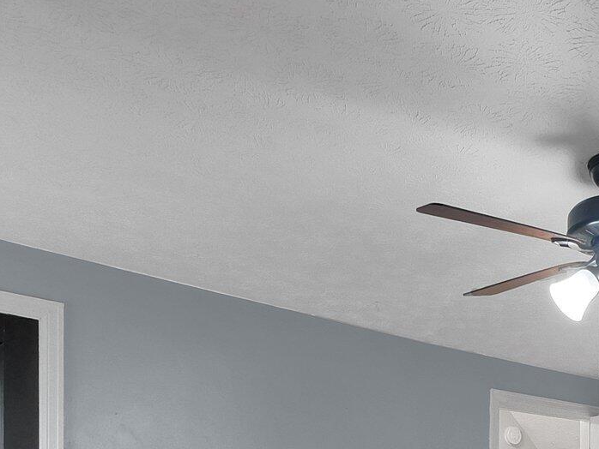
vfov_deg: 30.2
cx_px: 588
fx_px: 710
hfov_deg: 40.5
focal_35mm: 41
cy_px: 531
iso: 800
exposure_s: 1/13
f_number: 7.1
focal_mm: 7
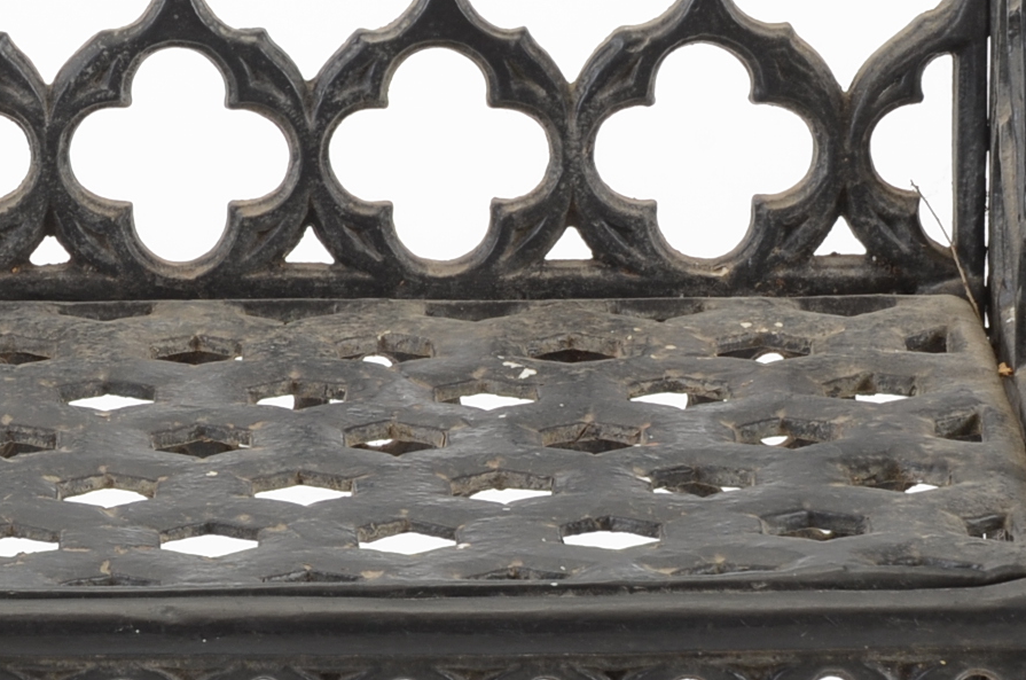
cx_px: -63
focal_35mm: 380
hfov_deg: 5.4
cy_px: 56
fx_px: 10809
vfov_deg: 3.6
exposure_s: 1/125
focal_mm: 92
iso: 200
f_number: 11
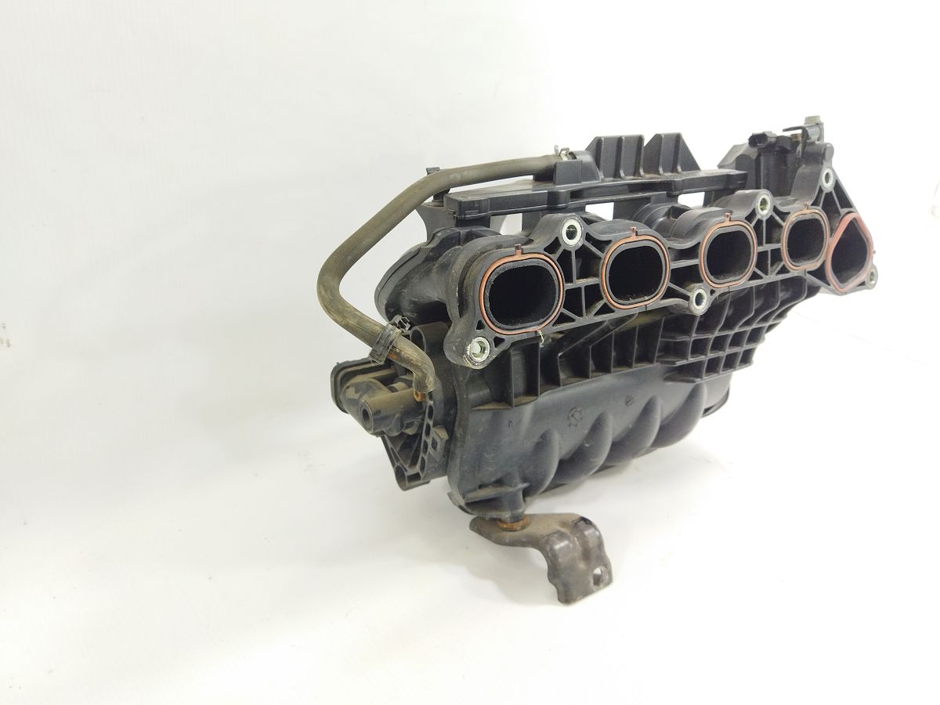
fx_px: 733
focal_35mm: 27
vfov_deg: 51.4
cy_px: 352
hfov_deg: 65.3
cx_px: 470
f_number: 1.79
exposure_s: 1/100
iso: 160
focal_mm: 4.71
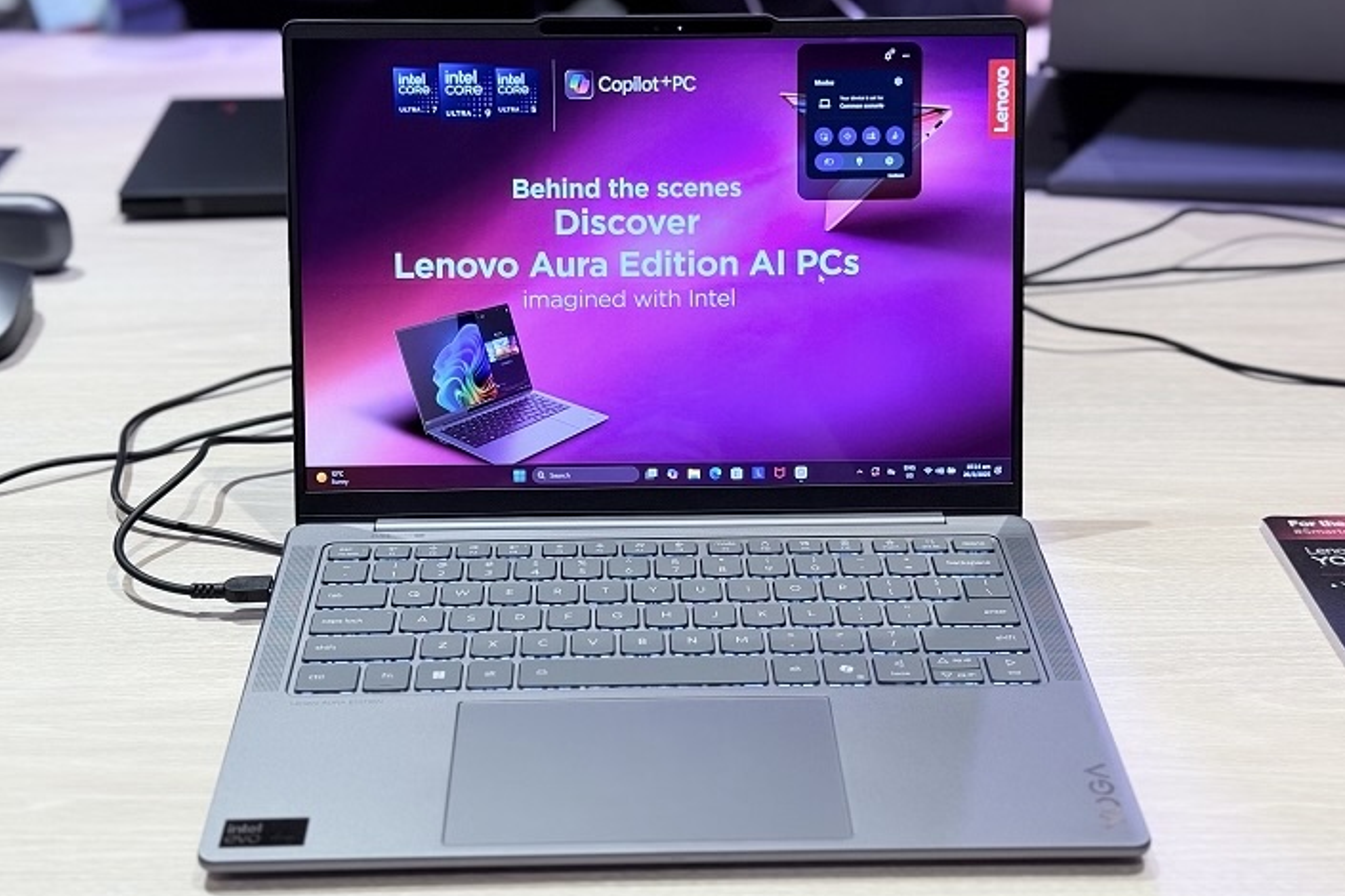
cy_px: 433
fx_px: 1905
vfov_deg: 26.5
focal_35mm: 51
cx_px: 672
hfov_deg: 38.9
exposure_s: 1/171
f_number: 1.78
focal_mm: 6.76
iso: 125
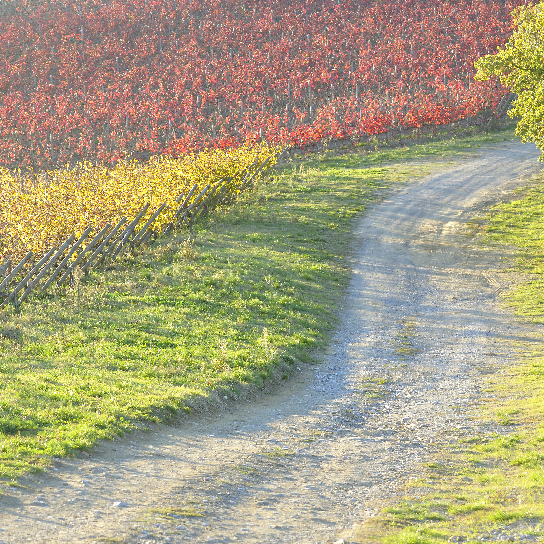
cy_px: 272
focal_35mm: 135
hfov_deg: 12.9
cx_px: 161
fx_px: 2400
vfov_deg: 12.9
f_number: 8
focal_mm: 70
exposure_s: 1/80
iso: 200
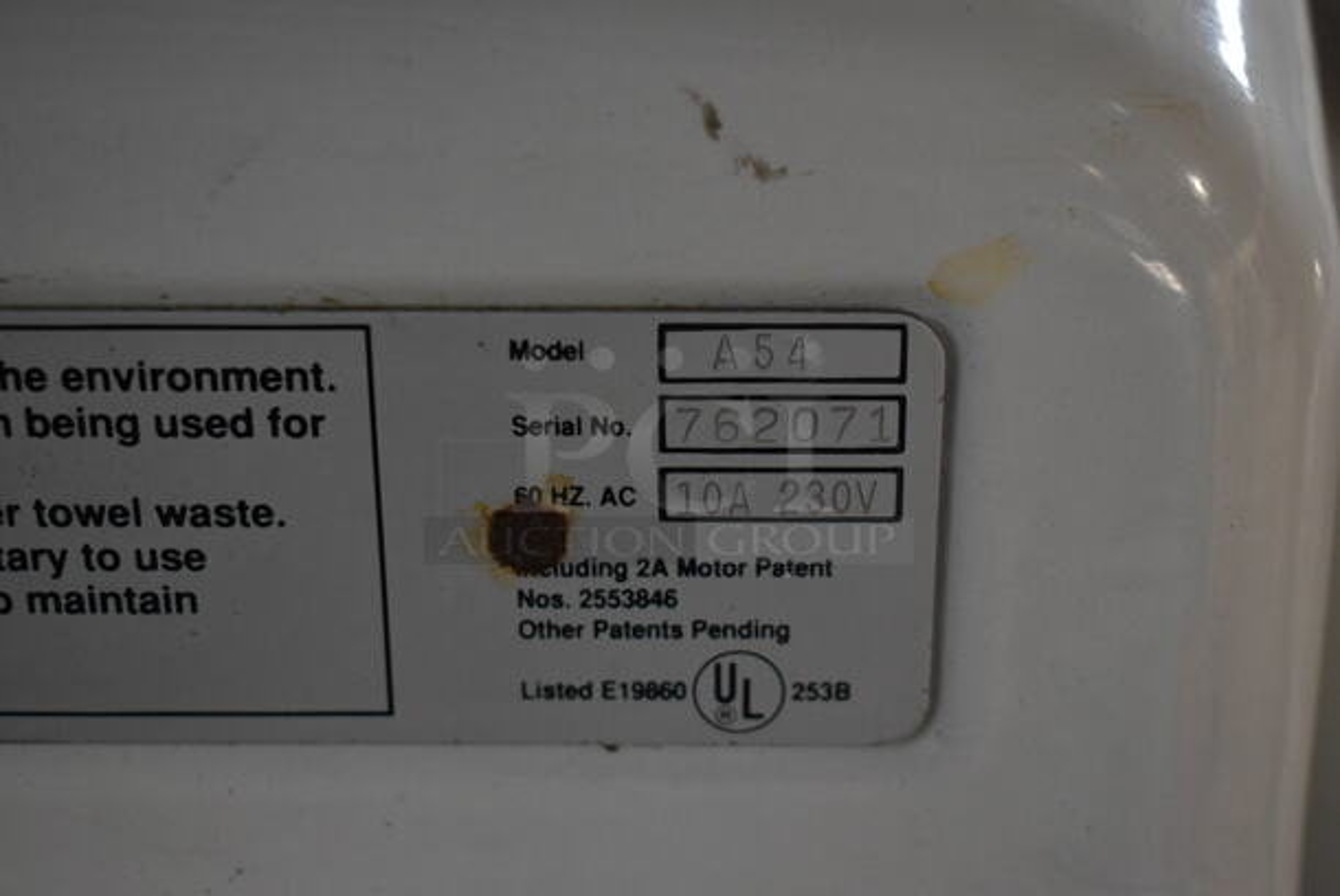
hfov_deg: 36.8
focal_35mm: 54
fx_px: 2012
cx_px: 670
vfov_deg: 25.1
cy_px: 448
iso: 1400
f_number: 4.8
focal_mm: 36
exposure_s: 1/60
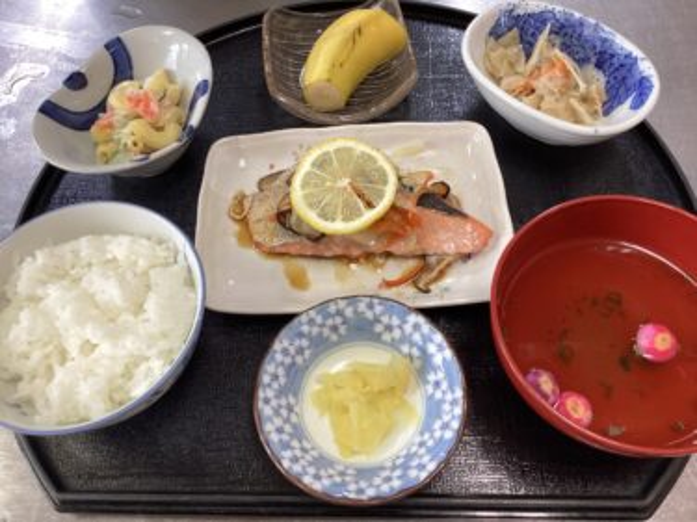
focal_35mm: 31
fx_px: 624
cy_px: 261
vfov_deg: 45.4
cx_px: 348
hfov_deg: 58.4
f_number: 2.4
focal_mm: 3.3
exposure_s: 1/60
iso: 100
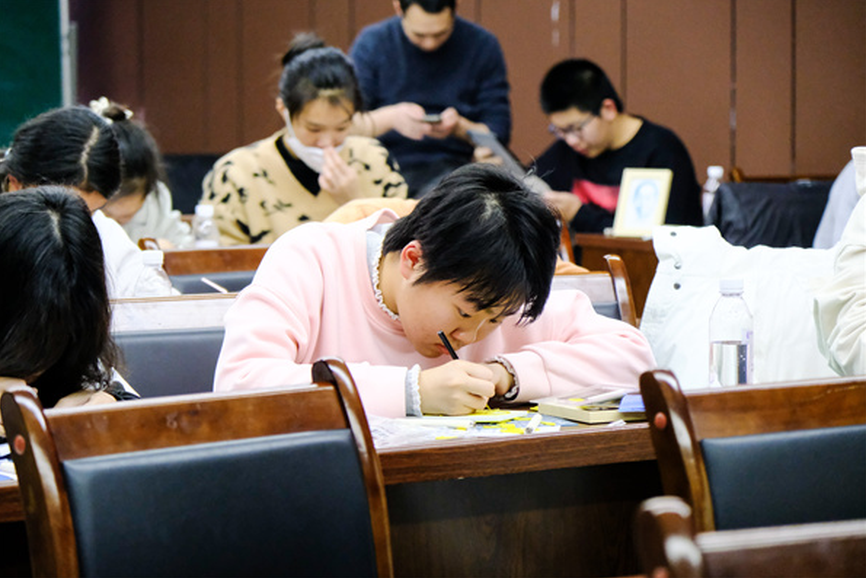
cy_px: 288
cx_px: 431
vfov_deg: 11.3
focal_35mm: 121
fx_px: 2911
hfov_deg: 16.9
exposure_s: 1/80
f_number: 4
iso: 5000
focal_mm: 80
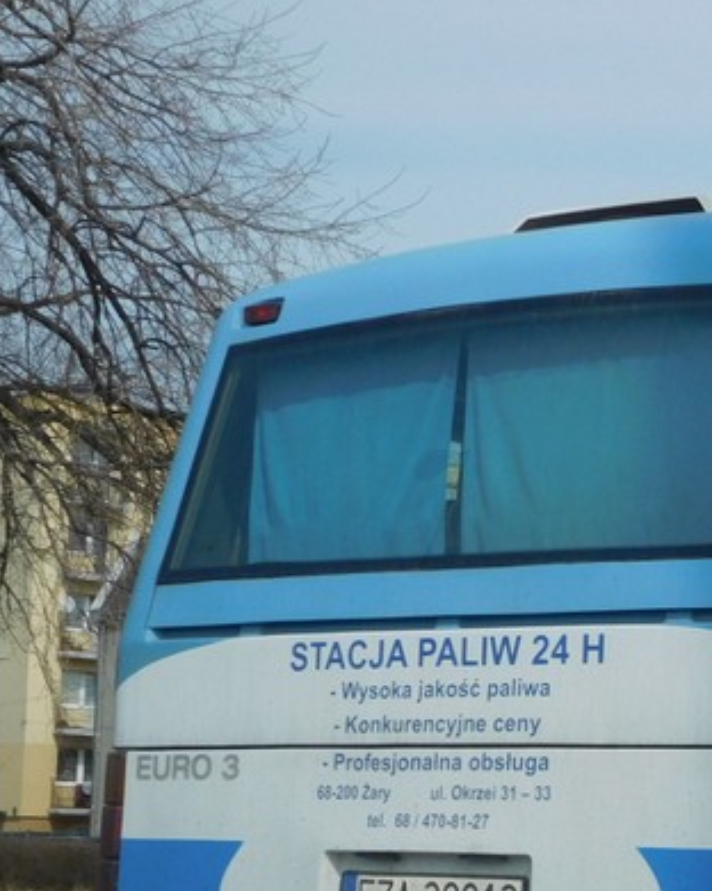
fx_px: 2371
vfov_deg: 21.1
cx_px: 826
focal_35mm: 90
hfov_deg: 16.5
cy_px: 664
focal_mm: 7.1
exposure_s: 1/1250
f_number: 3.9
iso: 125
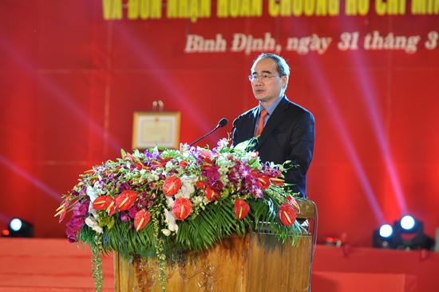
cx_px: 220
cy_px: 146
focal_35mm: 180
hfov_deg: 11.4
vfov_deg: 7.6
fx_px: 2192
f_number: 3.2
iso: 500
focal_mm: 120
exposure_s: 1/160
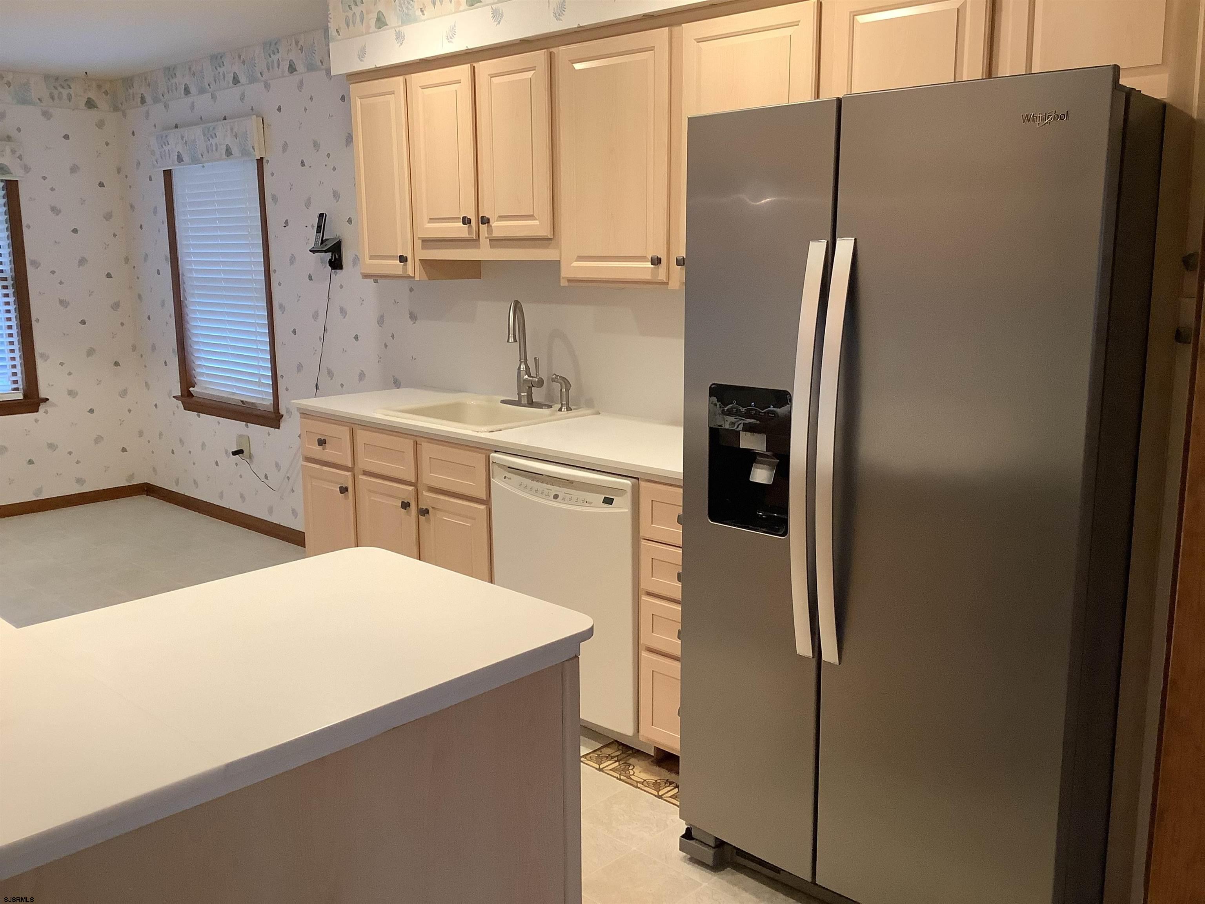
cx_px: 602
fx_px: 1079
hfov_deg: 58.4
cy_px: 452
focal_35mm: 31
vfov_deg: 45.4
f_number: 2.4
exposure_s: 1/60
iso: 200
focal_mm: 3.3
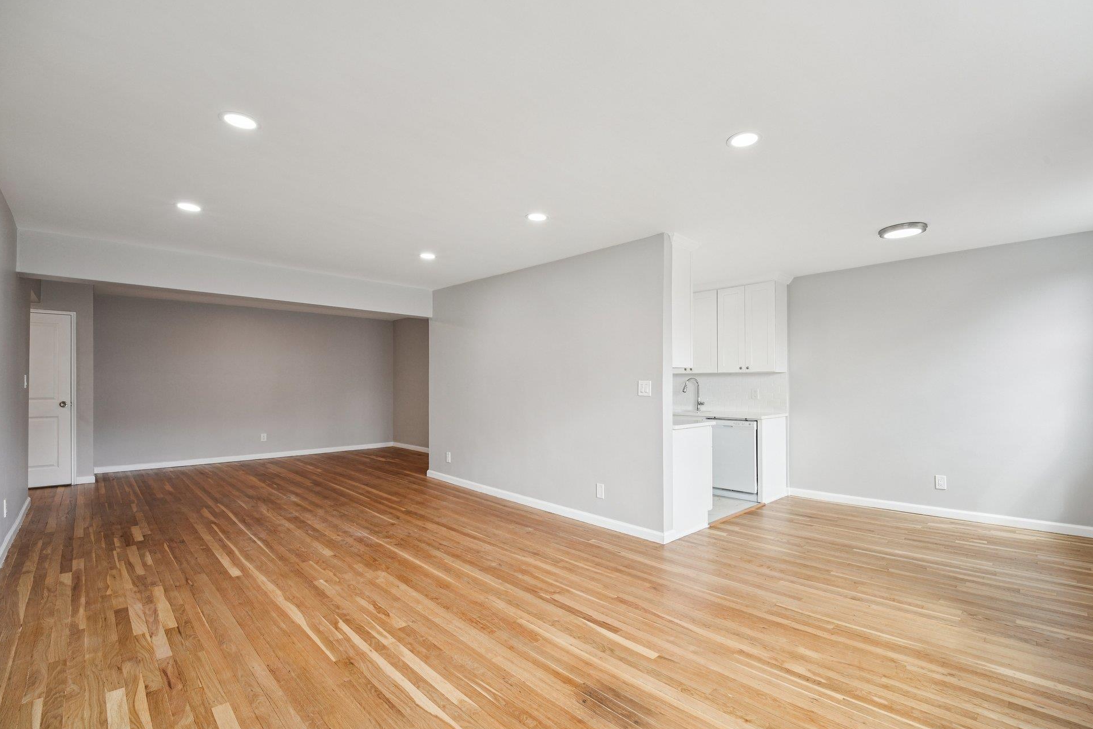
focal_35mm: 15
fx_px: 455
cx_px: 583
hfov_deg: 100.2
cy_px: 380
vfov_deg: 77.3
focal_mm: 14
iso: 400
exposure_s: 1/30
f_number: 9
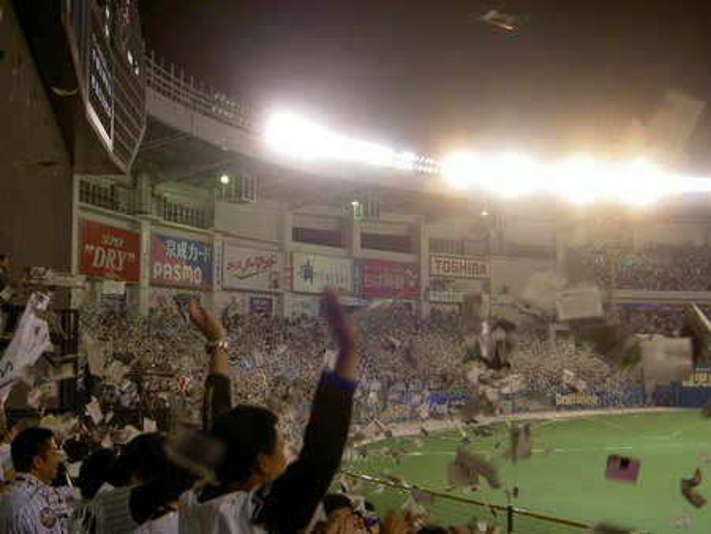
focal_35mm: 47
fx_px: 966
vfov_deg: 30.9
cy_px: 267
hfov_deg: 40.4
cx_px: 356
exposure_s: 1/60
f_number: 3.4
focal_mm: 7.7
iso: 200
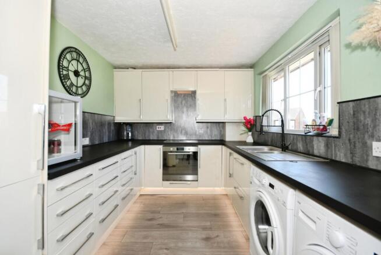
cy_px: 128
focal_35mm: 15
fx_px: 159
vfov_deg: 77.4
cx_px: 190
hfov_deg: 100.4
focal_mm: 10
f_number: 8
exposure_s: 1/60
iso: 400
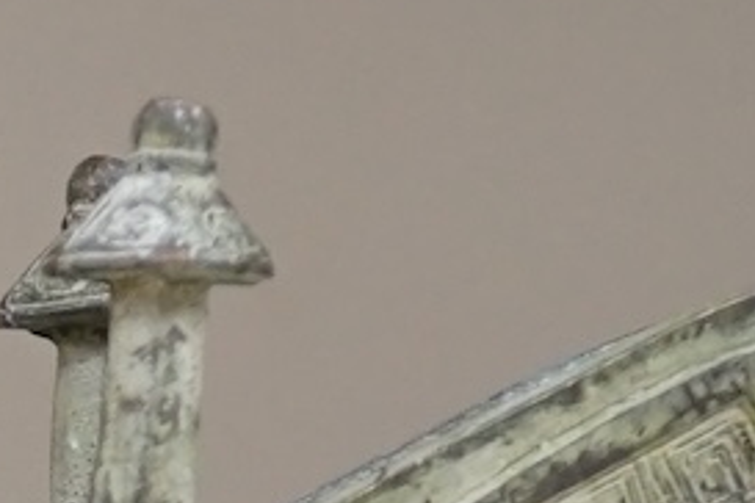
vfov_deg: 4.1
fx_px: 6794
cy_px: 1374
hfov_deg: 6.0
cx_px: -1167
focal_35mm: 324
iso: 800
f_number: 3.5
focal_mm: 30
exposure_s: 1/60
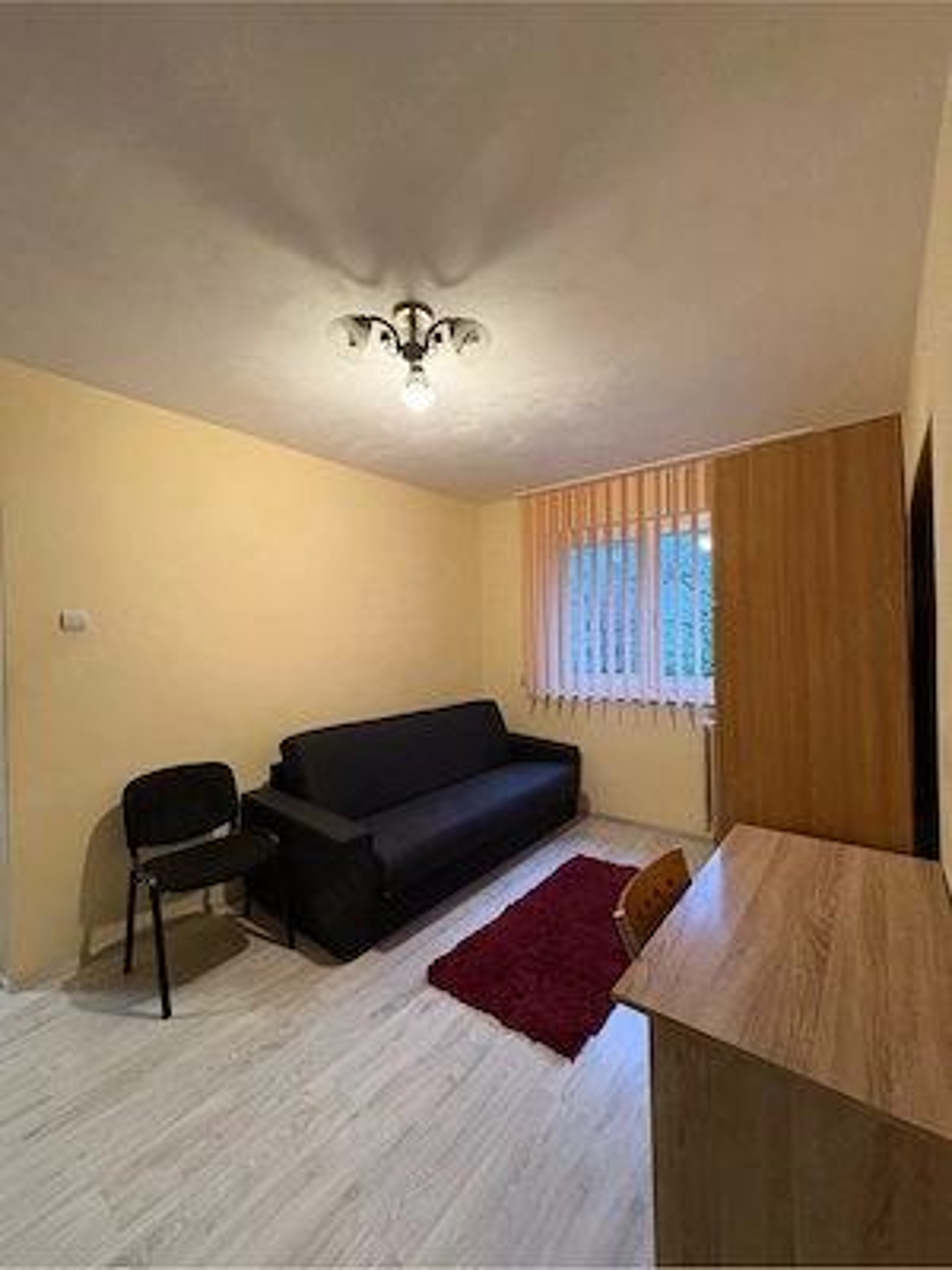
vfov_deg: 102.1
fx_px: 513
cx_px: 476
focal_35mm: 14
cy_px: 635
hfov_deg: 85.7
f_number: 2.2
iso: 250
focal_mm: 2.22
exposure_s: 1/50
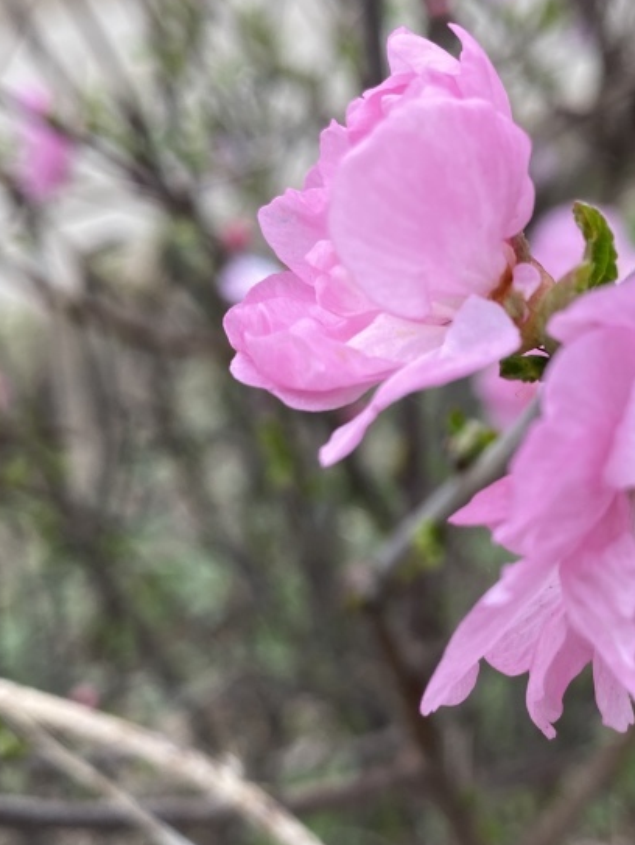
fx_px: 1197
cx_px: 490
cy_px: 401
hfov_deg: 29.2
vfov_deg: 38.9
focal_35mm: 49
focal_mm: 4.25
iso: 32
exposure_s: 1/123
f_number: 1.8
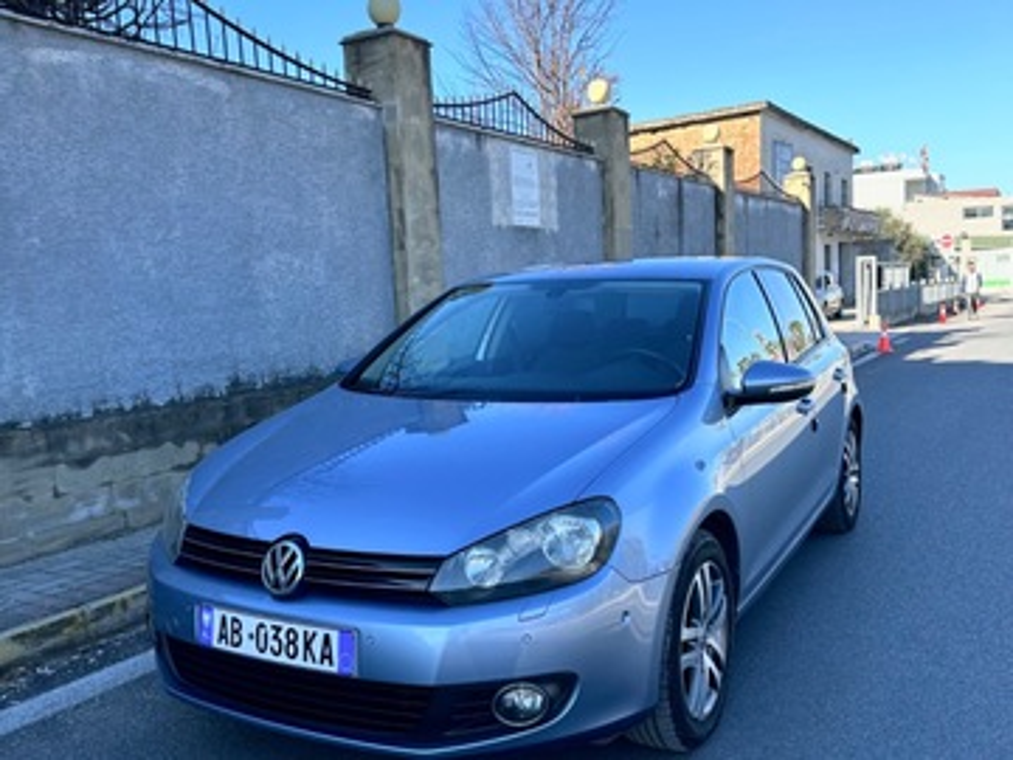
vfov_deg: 56.8
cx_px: 506
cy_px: 380
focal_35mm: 24
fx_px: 702
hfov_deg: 71.6
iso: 80
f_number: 1.78
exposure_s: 1/1613
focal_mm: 6.86
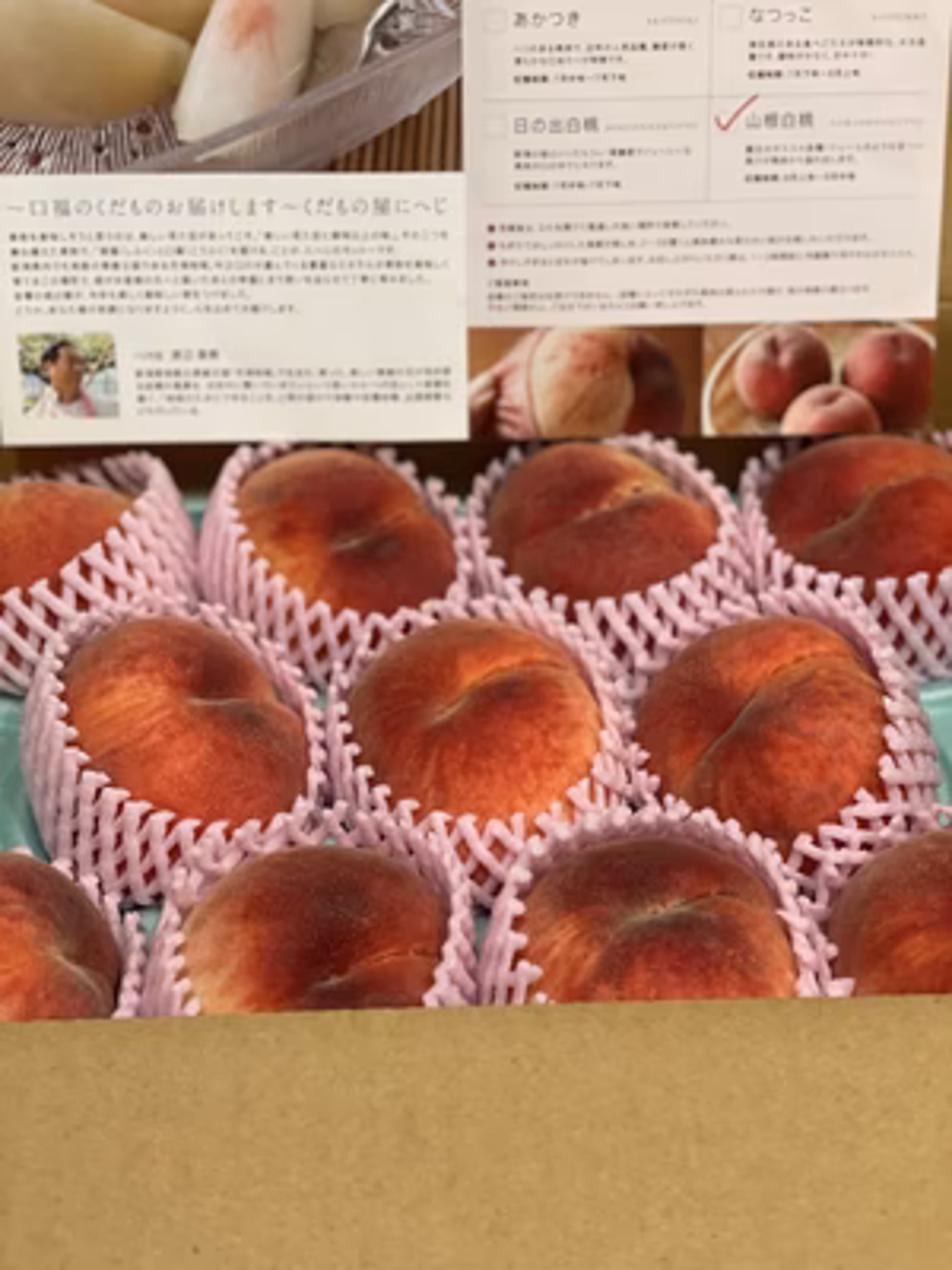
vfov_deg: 36.8
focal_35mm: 52
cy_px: 635
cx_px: 476
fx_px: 1907
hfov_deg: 28.0
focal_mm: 6
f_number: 2
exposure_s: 1/33
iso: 125
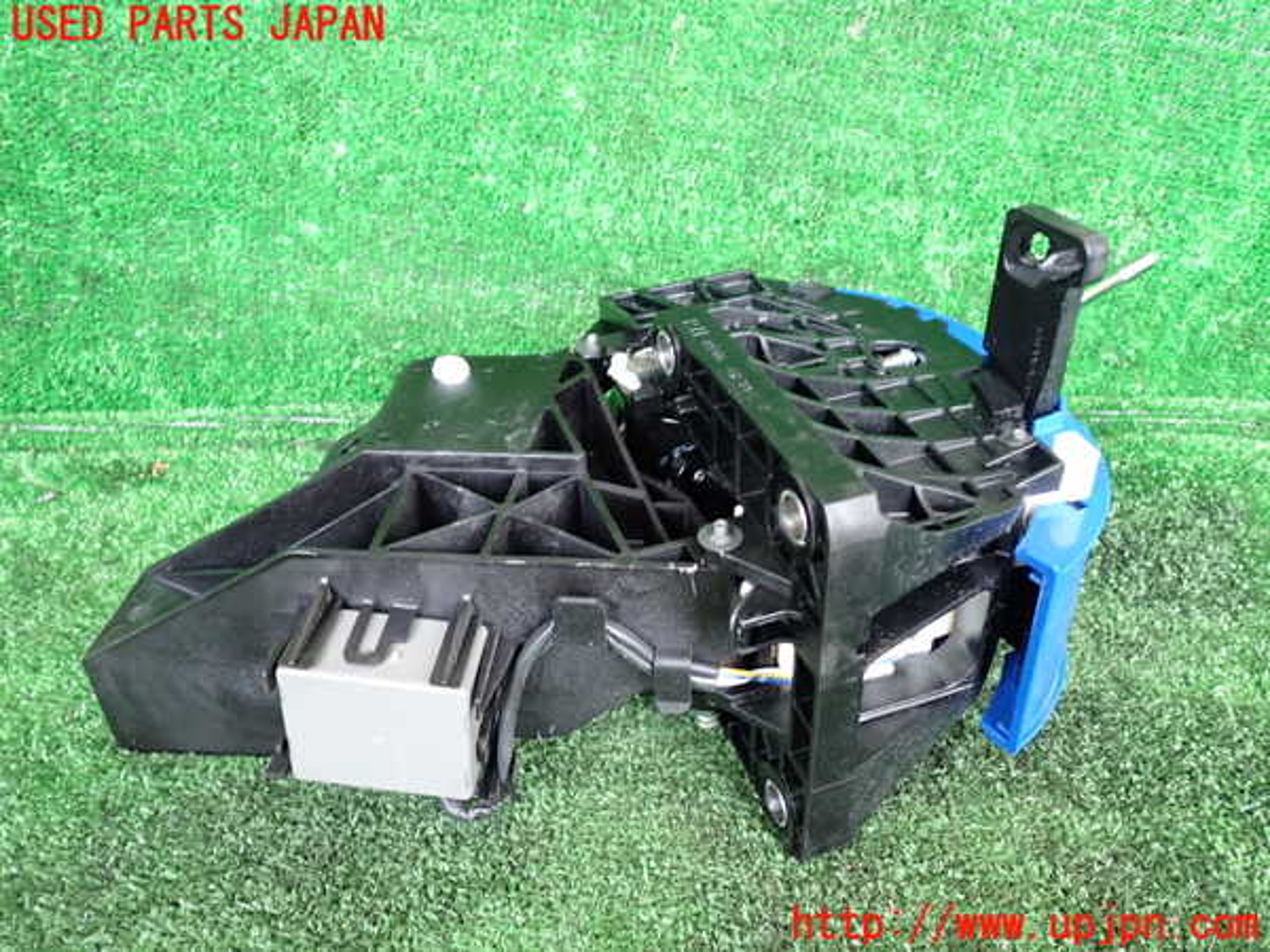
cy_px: 476
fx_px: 1101
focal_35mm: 30
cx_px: 635
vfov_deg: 46.8
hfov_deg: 60.0
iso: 200
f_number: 2.3
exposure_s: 1/30
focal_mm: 5.4
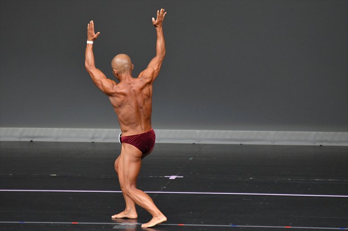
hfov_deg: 5.5
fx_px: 3623
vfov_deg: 3.7
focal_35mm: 375
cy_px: 116
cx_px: 174
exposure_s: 1/400
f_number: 5.6
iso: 4000
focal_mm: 250
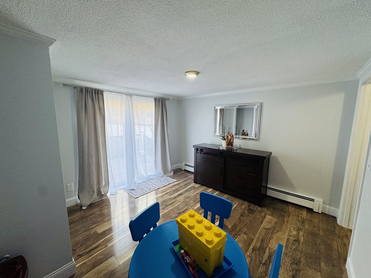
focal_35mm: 14
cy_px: 139
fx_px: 150
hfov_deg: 102.1
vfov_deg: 85.7
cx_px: 186
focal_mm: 2.22
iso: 100
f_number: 2.2
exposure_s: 1/120
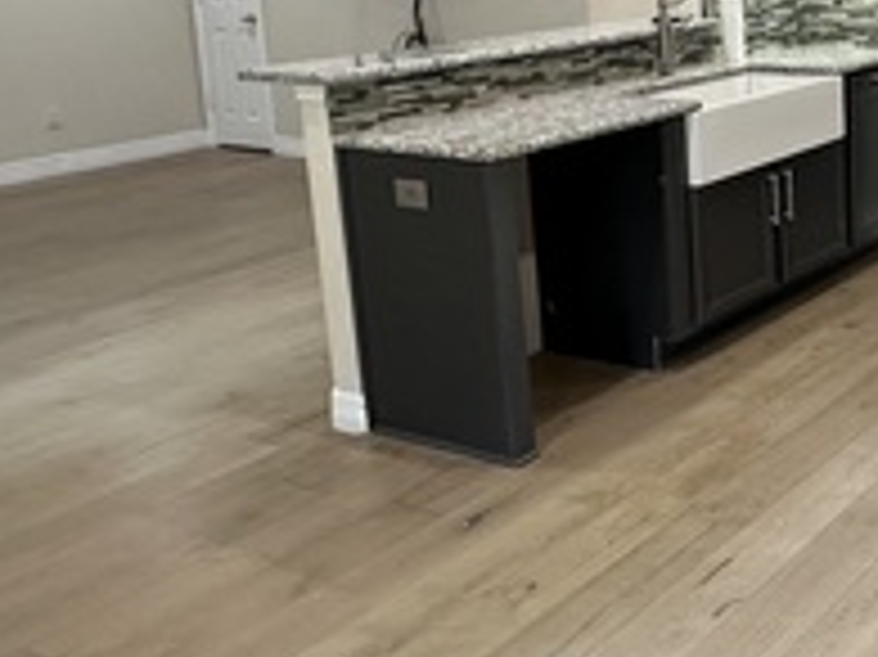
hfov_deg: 35.3
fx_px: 1166
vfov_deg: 30.1
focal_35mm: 46
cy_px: 68
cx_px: 968
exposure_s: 1/60
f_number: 2.2
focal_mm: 2.22
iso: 200
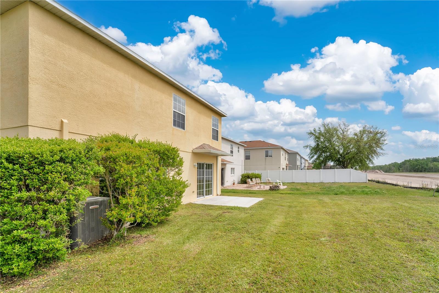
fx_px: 171
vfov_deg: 81.2
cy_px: 146
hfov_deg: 104.3
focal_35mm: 14
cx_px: 220
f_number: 10
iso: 100
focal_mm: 14
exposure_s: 1/200
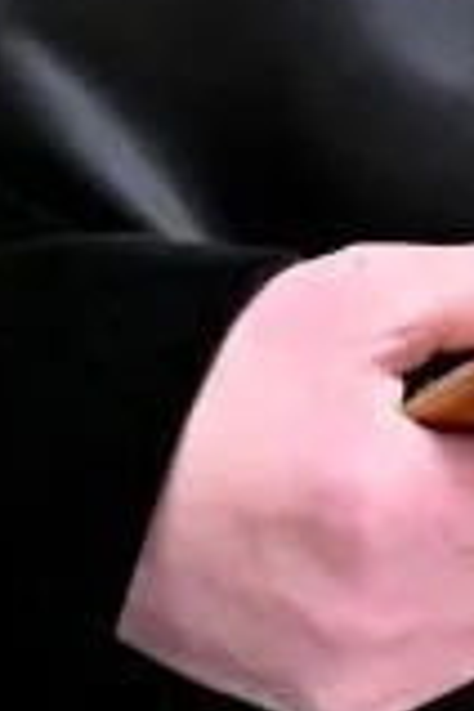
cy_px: -854
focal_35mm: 657
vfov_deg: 3.1
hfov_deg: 2.1
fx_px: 12975
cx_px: 897
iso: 1600
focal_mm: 102
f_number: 4
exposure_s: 1/800
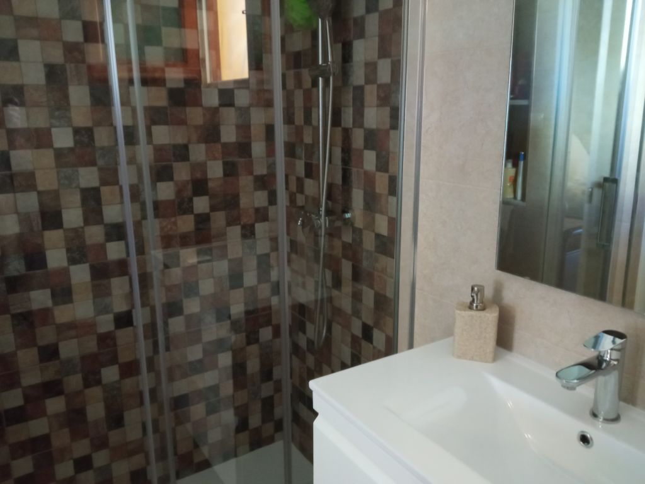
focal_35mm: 27
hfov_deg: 65.3
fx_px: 503
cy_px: 242
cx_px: 322
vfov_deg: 51.4
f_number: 2.2
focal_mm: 3.79
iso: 1711
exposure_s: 1/14.3
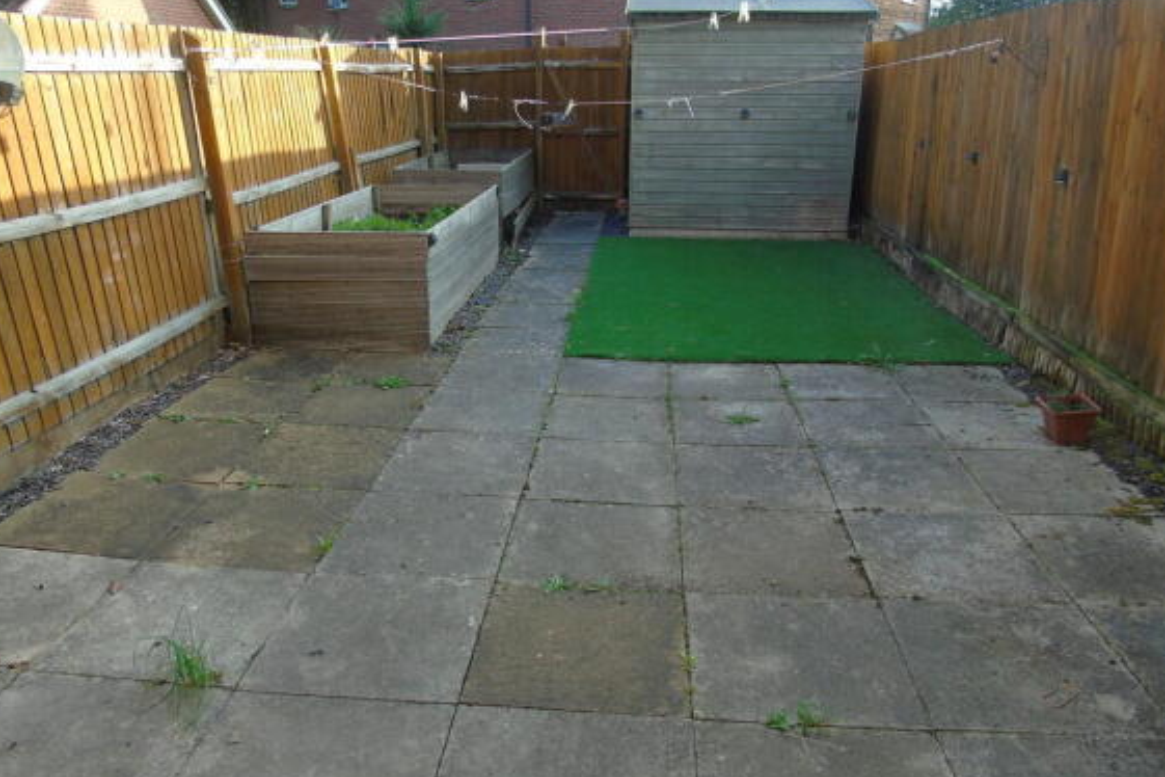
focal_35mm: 27
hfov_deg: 67.4
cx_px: 572
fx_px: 874
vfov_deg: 47.9
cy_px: 396
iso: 80
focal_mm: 4.4
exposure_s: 1/100
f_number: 3.4
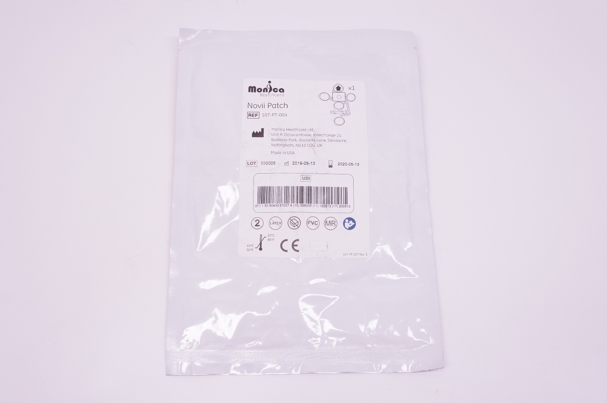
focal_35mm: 34
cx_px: 304
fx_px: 581
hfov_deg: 55.2
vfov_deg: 38.3
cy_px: 202
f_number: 7.1
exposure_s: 1/125
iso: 800
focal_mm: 23
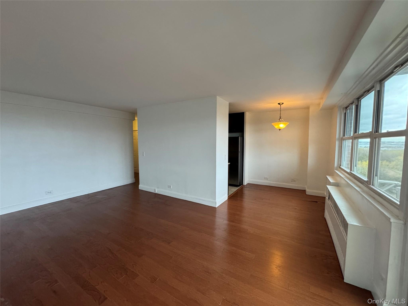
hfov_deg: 102.1
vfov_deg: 85.7
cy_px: 153
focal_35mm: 14
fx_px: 165
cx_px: 204
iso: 320
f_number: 2.2
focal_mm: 2.22
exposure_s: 1/120
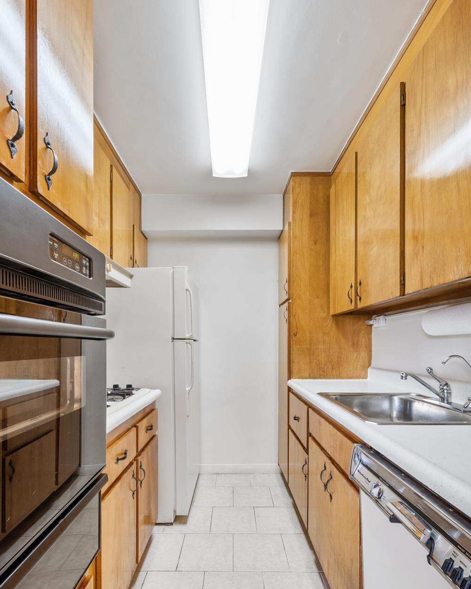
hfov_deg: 80.4
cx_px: 233
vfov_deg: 92.4
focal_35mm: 16
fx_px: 279
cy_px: 341
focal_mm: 14
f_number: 11
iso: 100
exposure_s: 2.5
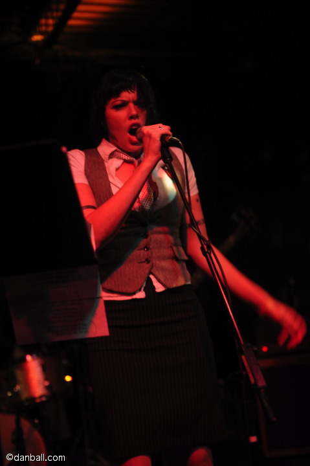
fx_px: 647
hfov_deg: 27.0
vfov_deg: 39.6
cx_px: 155
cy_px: 233
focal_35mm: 50
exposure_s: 1/60
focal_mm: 50
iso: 560
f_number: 2.8
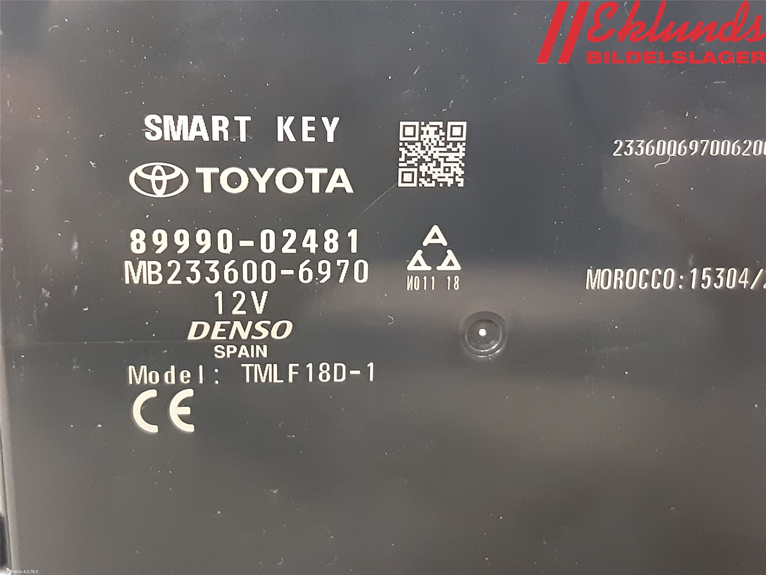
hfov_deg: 67.3
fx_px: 575
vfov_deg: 53.1
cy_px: 288
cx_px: 383
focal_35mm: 26
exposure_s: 1/17
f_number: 1.7
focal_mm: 3.93
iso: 640
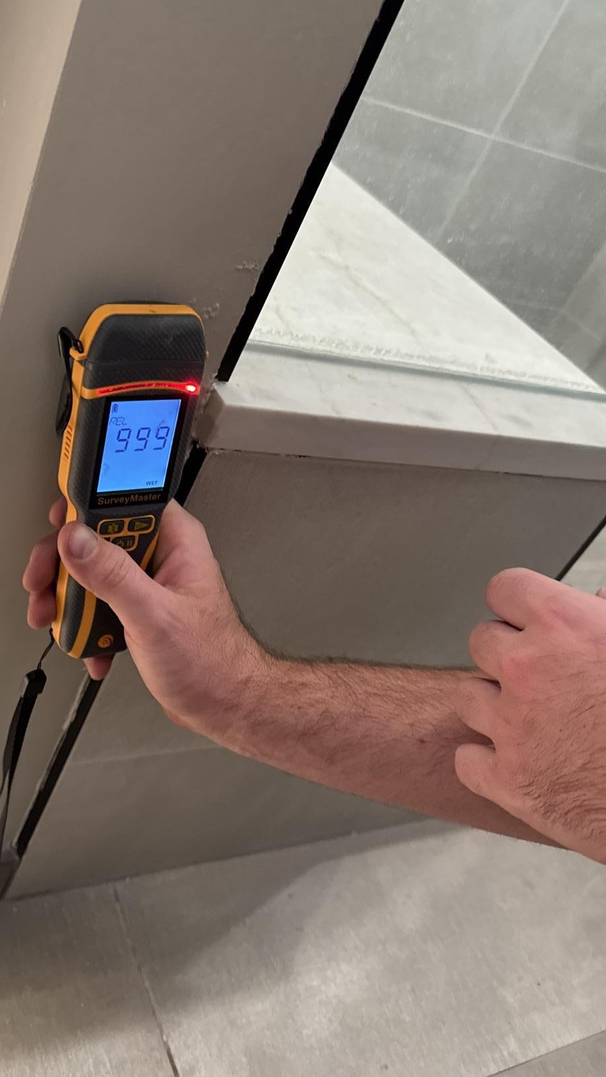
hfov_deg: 36.8
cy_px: 466
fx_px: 885
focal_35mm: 31
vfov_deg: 62.4
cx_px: 147
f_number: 1.78
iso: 400
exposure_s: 1/60
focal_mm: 6.76
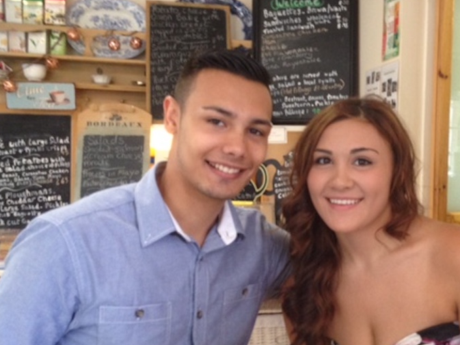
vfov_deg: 28.0
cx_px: 313
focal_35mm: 52
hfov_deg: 36.4
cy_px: 182
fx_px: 691
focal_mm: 4.28
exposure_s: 1/20
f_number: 2.4
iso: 200
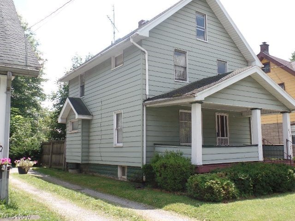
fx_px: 298
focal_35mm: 35
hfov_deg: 52.6
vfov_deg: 40.7
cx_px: 148
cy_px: 110
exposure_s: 1/350
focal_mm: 6.2
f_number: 3.4
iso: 80
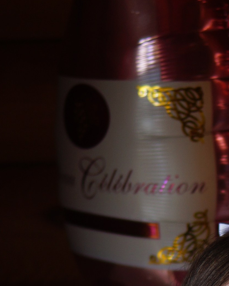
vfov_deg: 11.0
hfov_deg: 9.2
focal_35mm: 166
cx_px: 276
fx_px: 1407
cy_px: 471
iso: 100
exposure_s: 1/250
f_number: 1.4
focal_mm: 30
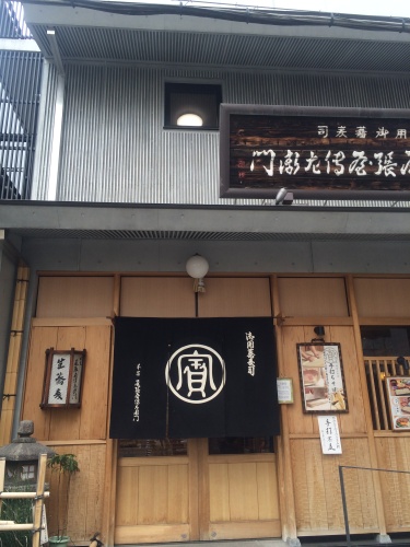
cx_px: 205
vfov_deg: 60.0
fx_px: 474
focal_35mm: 30
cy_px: 274
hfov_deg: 46.8
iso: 32
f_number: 2.2
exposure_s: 1/196
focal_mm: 4.12
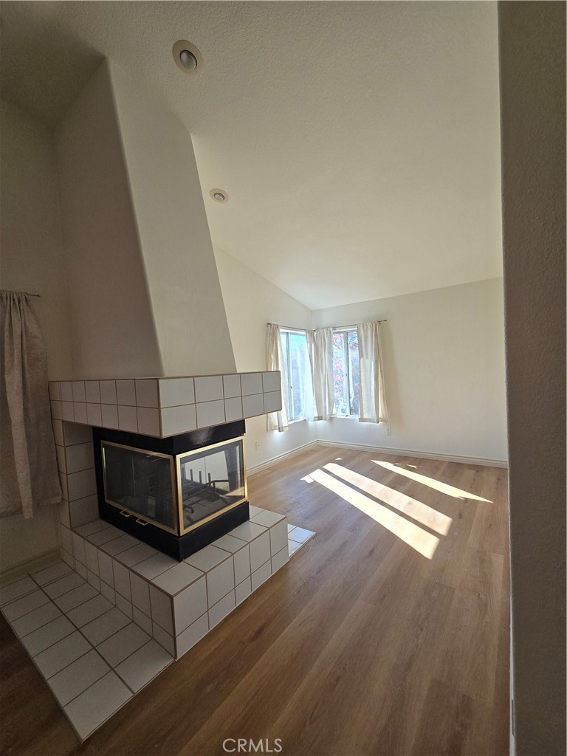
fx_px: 284
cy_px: 378
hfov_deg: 89.9
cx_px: 284
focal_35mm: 13
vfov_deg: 106.2
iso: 100
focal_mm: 2.2
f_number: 2.2
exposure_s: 1/359
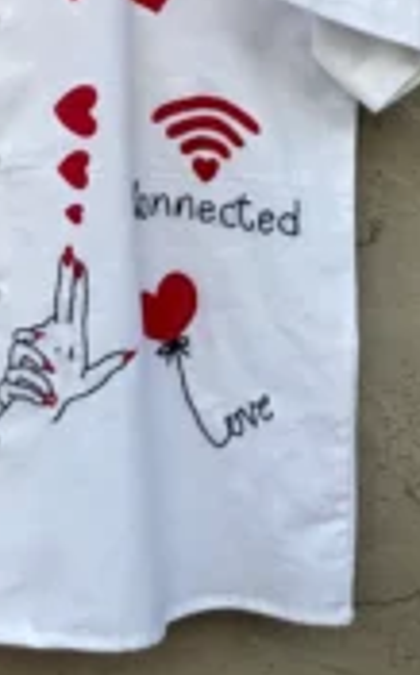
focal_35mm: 126
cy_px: -46
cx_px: -12
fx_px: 2313
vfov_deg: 16.2
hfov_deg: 10.3
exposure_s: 1/305
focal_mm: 6
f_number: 2
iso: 20
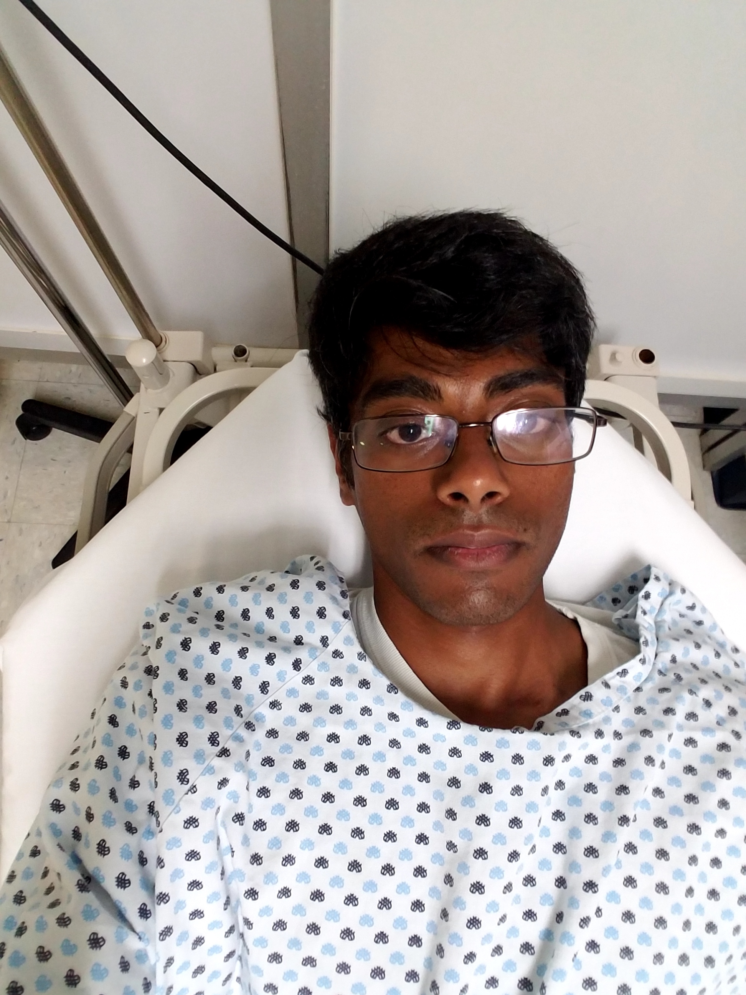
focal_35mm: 21
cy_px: 498
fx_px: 603
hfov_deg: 63.4
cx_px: 373
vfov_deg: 79.0
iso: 160
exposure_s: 1/30
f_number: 1.7
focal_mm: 2.1
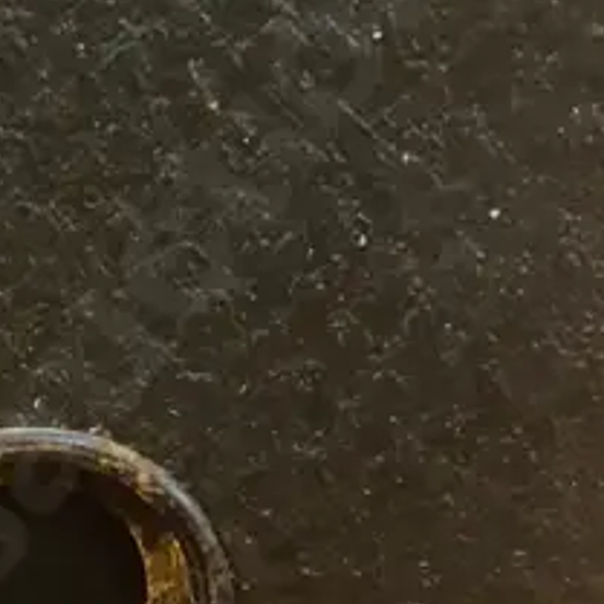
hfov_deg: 14.1
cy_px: 566
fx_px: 2389
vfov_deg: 14.2
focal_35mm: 121
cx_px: -55
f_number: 1.8
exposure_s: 1/33
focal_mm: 3.99
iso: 320
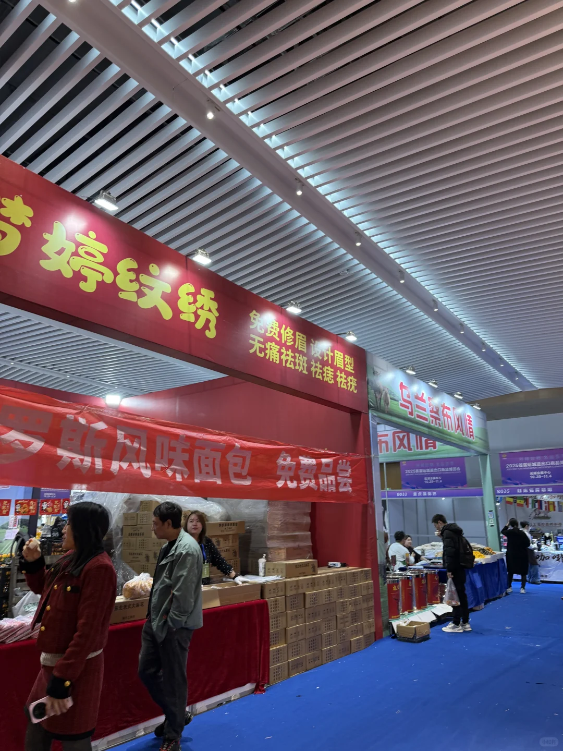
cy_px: 376
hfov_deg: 56.8
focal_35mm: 24
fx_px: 520
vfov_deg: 71.6
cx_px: 282
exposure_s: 1/100
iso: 125
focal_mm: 6.76
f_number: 1.78
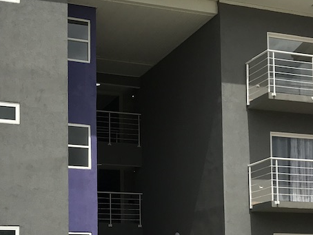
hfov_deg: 26.3
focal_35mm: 74
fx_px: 669
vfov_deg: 19.4
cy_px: 225
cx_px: 144
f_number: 1.8
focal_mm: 3.99
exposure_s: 1/4808
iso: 20
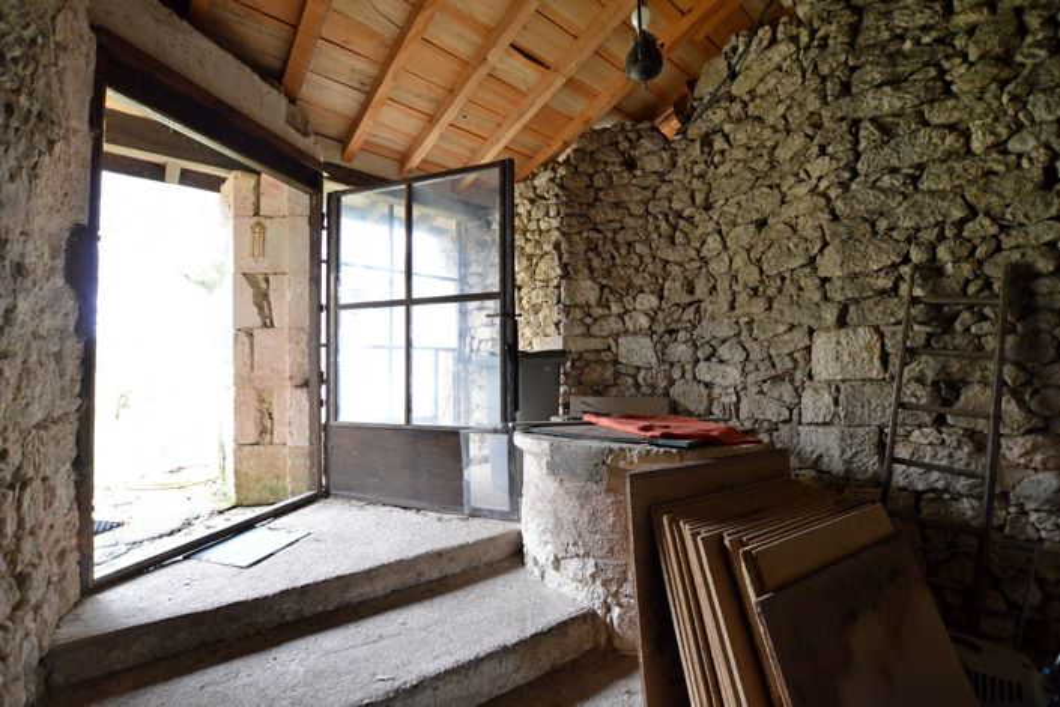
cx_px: 530
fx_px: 442
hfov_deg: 100.4
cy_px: 354
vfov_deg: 77.3
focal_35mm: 15
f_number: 3.5
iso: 1100
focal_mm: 10
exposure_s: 1/60
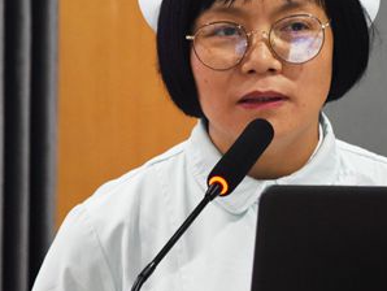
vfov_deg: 2.3
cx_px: 235
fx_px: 7217
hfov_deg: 3.1
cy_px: 116
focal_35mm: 645
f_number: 5.6
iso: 3200
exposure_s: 1/40
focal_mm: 250
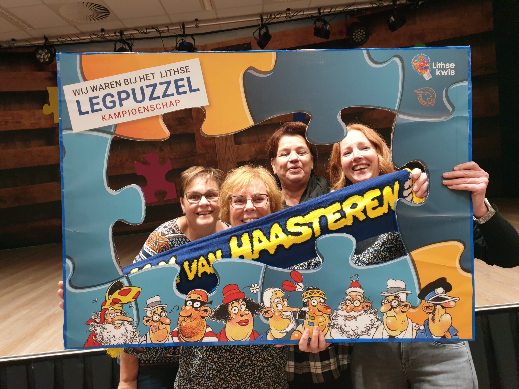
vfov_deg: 53.1
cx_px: 260
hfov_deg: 67.3
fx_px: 390
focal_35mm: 26
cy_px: 194
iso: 250
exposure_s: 1/36
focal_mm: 4.3
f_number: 1.5
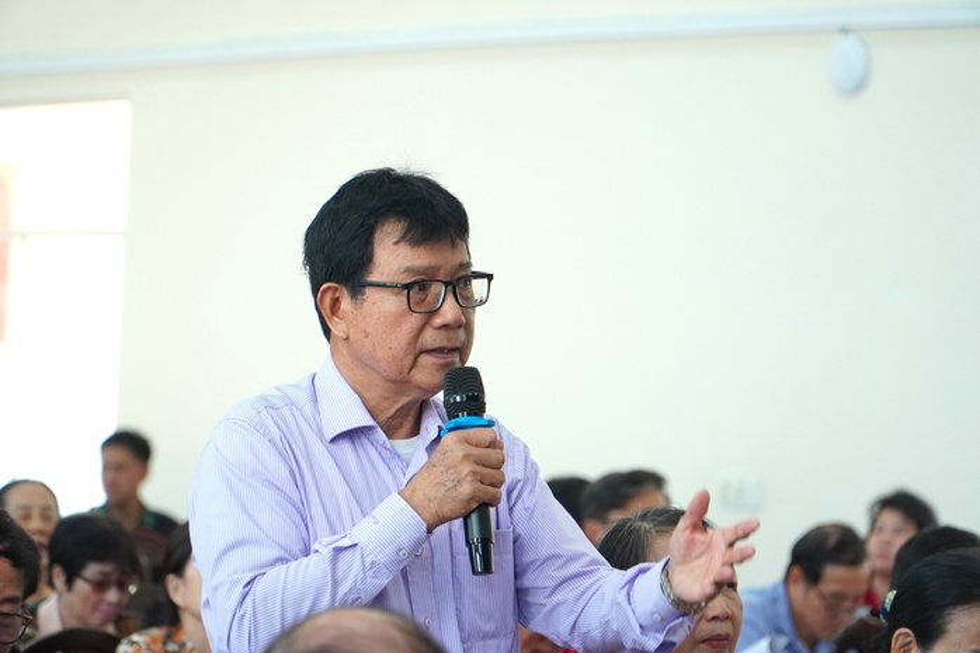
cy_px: 326
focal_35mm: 158
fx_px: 4286
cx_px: 490
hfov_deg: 13.0
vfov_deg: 8.7
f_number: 4
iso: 1250
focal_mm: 105
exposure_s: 1/200
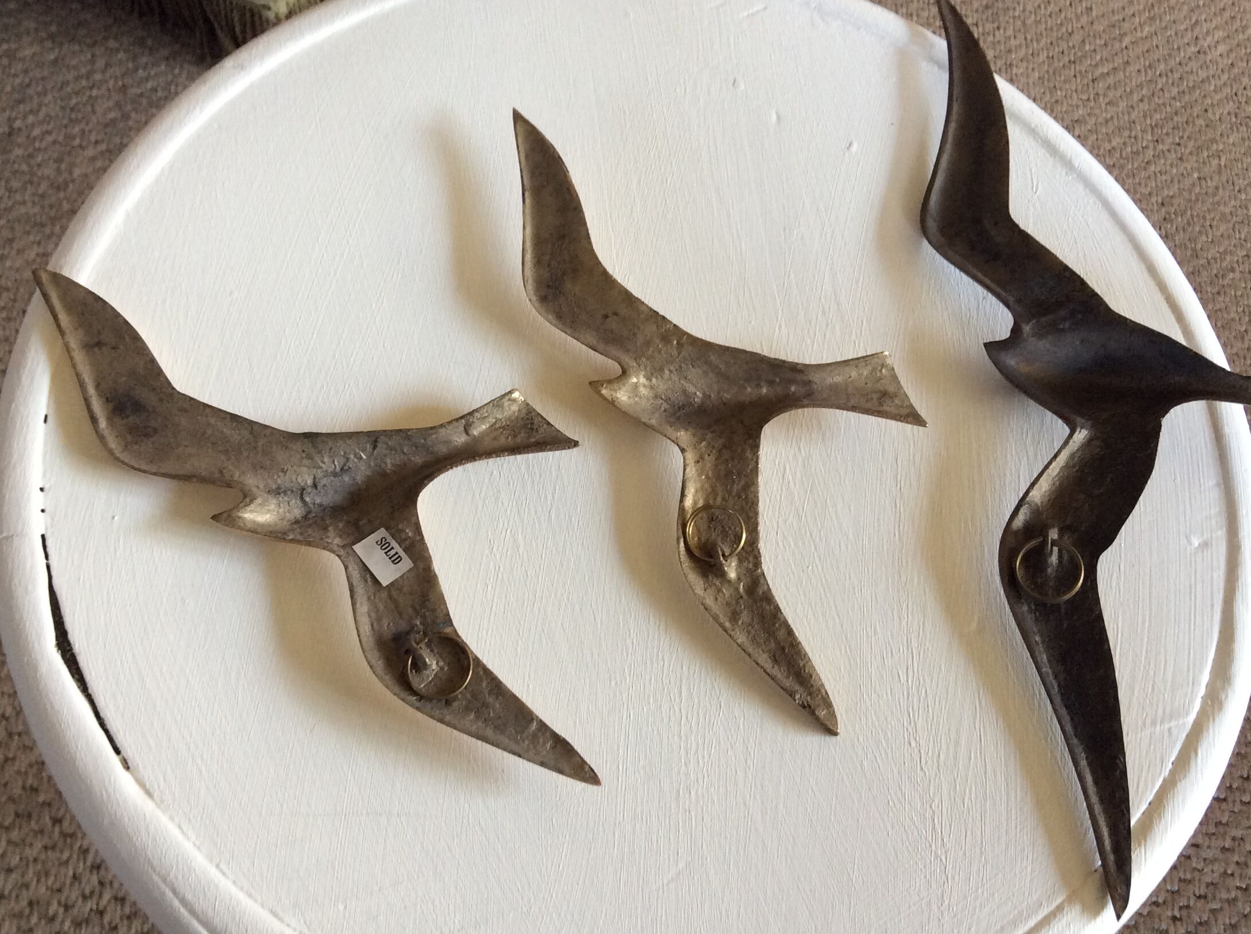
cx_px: 642
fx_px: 1371
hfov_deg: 49.0
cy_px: 450
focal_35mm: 38
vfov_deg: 37.6
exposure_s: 1/25
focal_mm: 3.3
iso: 80
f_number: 2.4
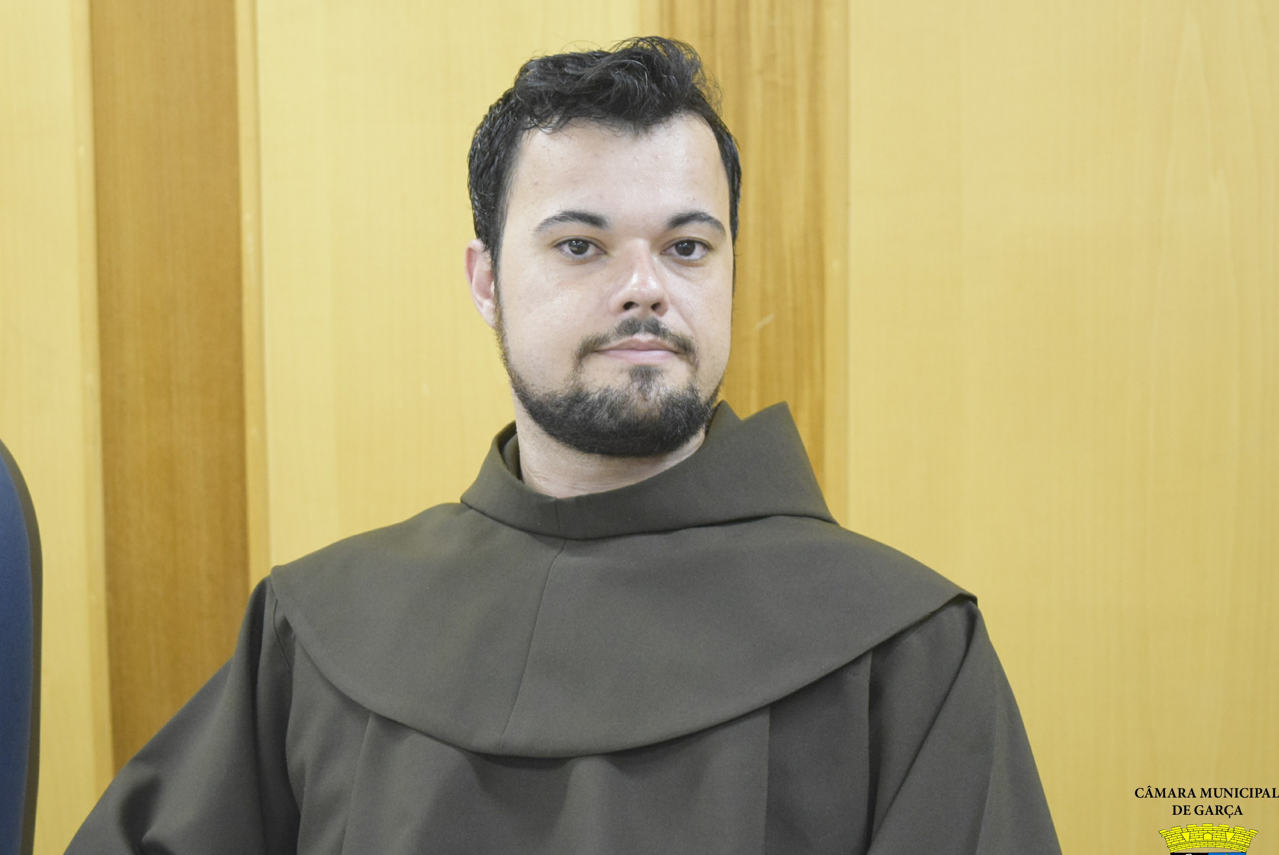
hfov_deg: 24.2
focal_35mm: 84
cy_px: 468
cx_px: 577
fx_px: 2987
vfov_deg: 16.3
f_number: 5.6
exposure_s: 1/60
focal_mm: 50
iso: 3200
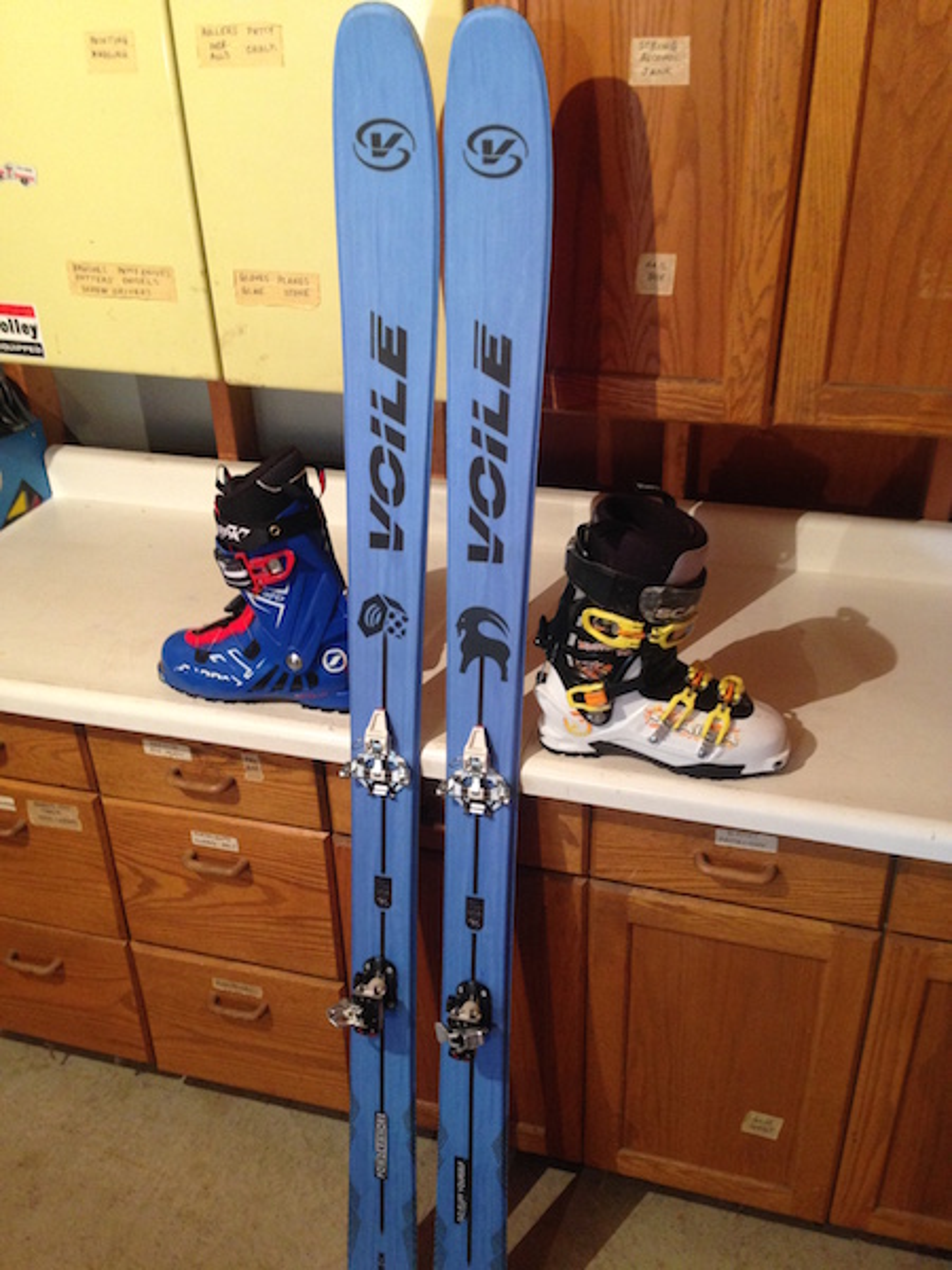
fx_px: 1210
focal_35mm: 33
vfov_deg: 55.4
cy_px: 635
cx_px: 476
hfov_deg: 42.9
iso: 200
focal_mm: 4.12
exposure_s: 1/20
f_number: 2.4
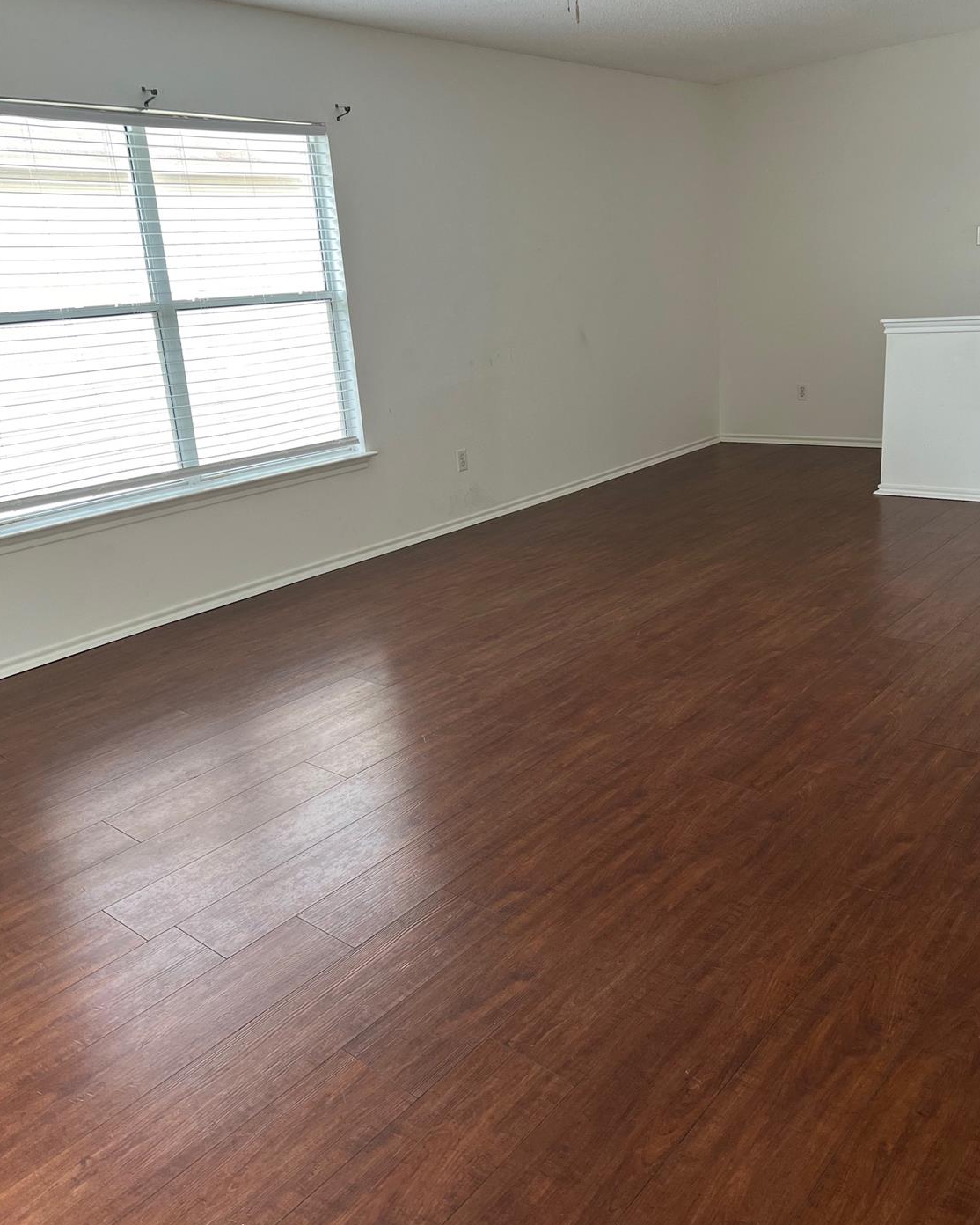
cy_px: 560
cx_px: 501
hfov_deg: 51.5
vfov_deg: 62.1
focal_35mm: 28
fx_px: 1015
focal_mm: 5.7
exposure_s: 1/120
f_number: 1.5
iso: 80
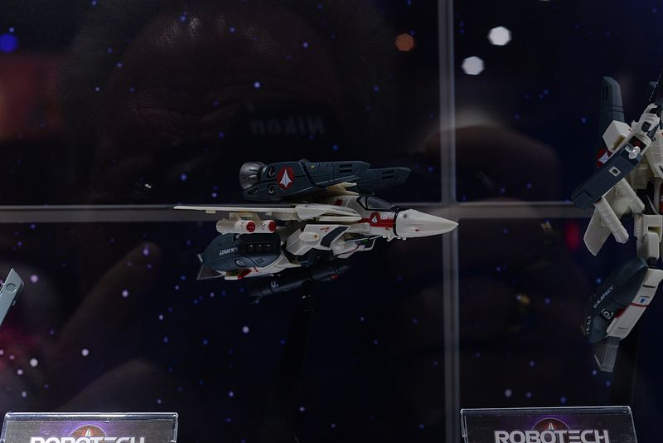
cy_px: 222
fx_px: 921
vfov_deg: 27.0
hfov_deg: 39.6
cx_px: 332
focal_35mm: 50
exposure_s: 1/125
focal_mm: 50
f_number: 5.6
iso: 2000
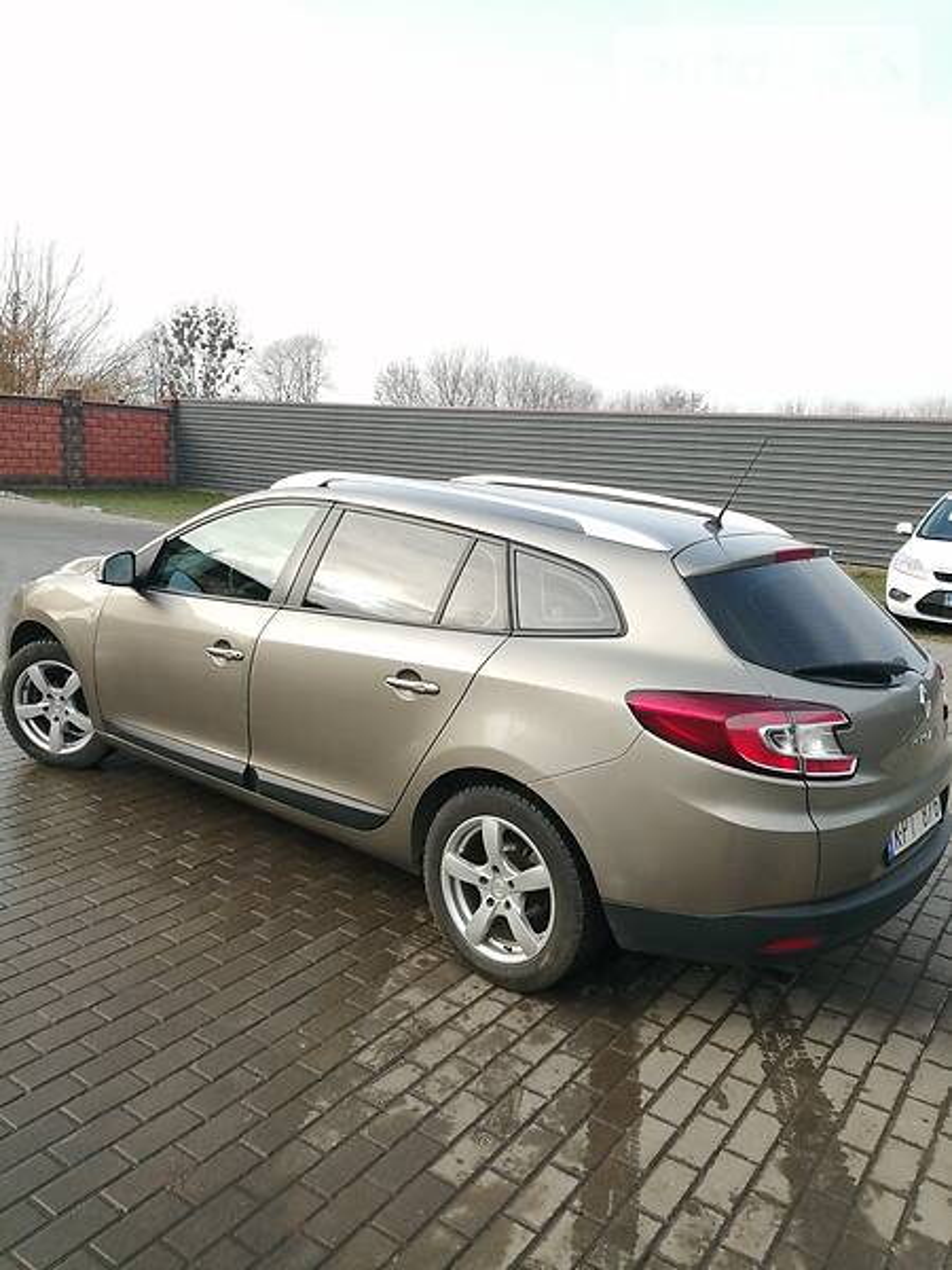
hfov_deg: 53.1
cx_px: 476
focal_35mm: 26
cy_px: 635
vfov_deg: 67.3
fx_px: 953
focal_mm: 3.6
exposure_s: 1/401
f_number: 1.8
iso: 50
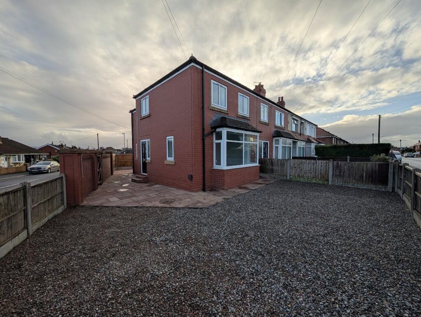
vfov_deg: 94.6
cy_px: 158
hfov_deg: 110.5
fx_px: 146
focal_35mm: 12
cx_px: 210
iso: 54
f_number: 1.7
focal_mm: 2.02
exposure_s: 1/2439
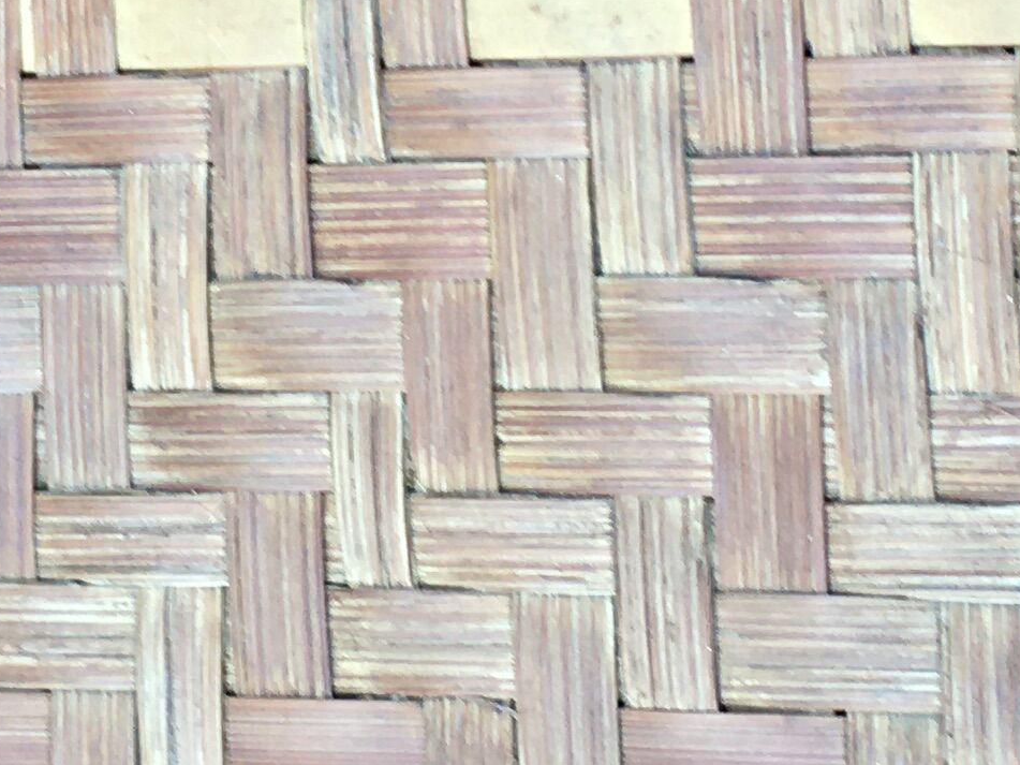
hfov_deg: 16.0
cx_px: 344
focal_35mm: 123
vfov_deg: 11.9
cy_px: -84
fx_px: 3624
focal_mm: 4.15
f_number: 2.2
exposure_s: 1/100
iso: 25
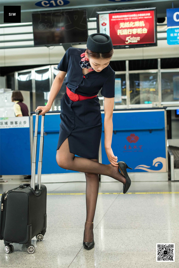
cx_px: 90
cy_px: 134
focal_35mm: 50
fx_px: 373
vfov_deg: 39.6
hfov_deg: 27.0
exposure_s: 1/160
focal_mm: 50
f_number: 3.2
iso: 800
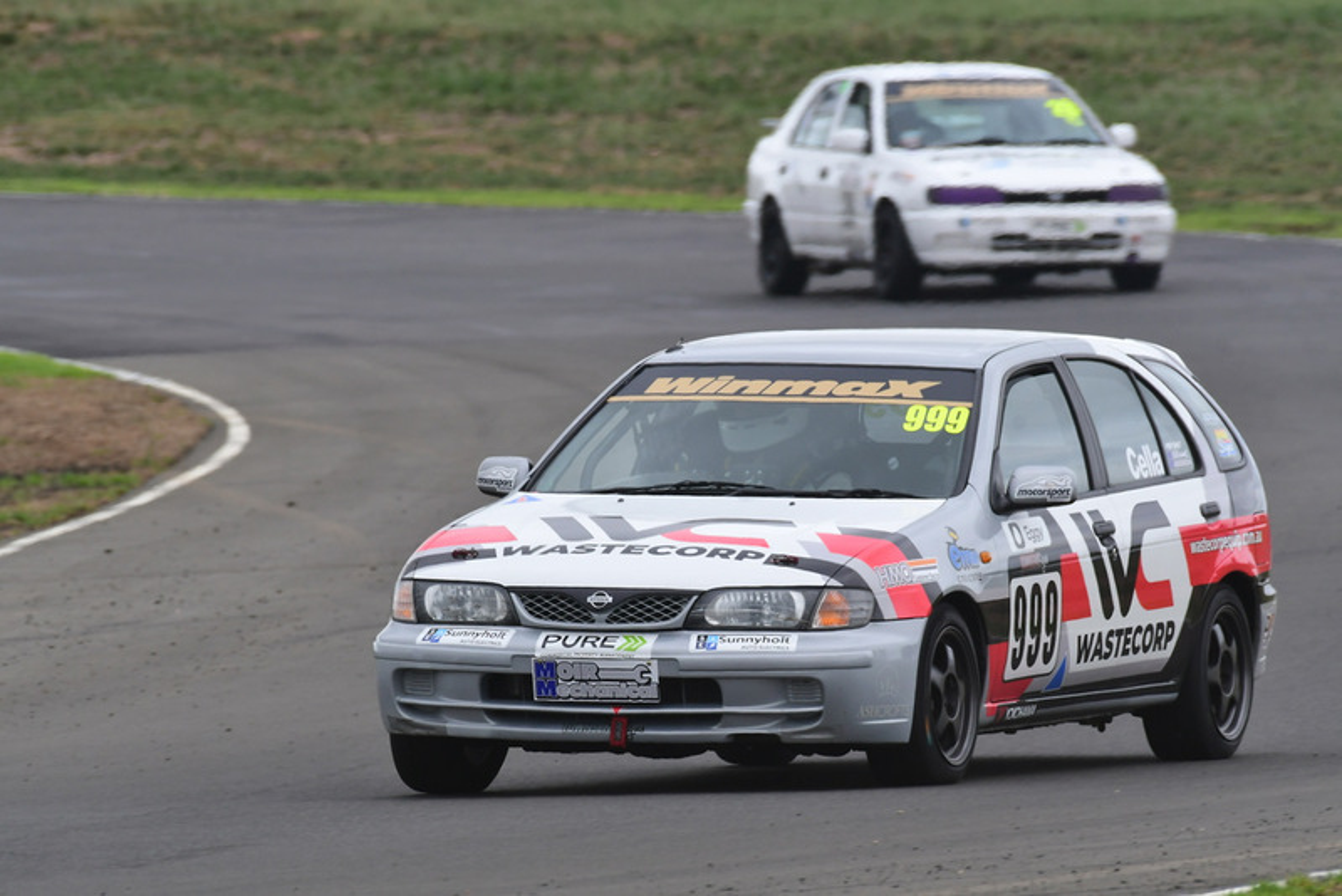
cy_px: 448
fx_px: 27967
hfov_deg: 2.7
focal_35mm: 750
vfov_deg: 1.8
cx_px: 671
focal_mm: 500
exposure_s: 1/640
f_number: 10
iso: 500
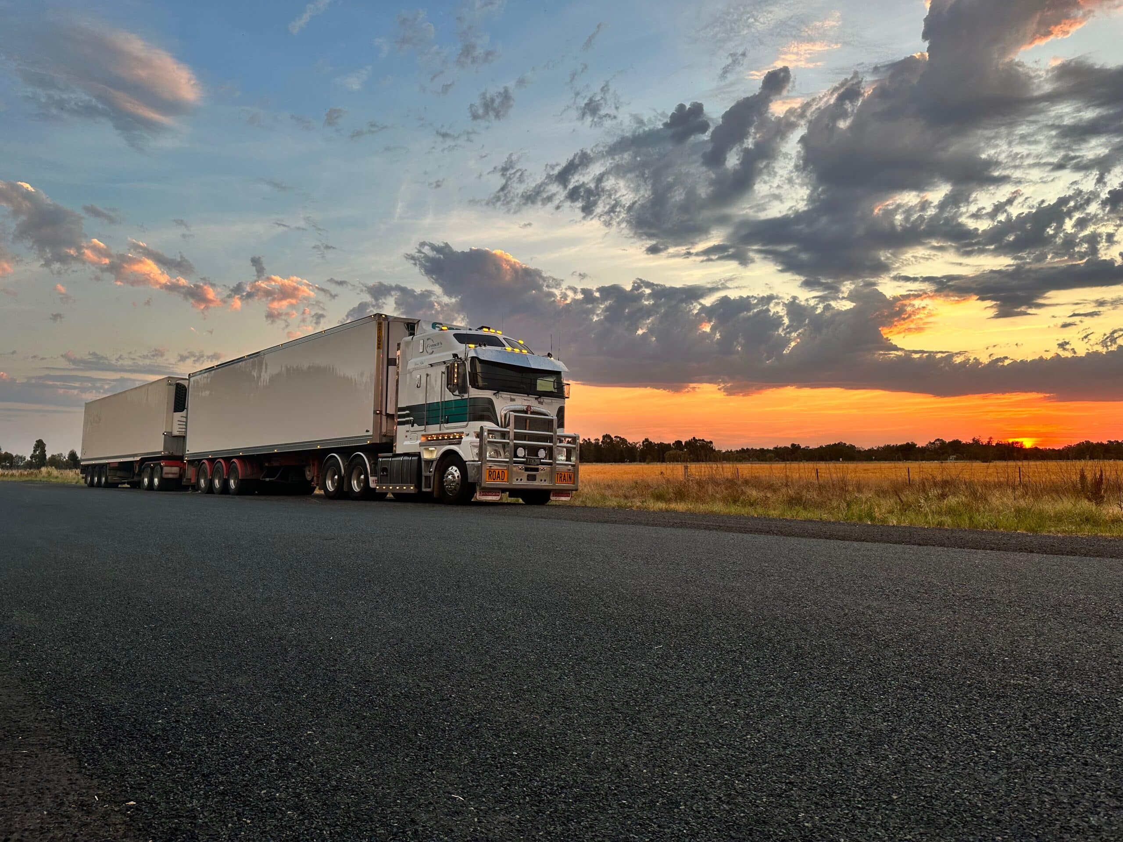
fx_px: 779
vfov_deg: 56.8
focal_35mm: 24
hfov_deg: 71.6
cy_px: 421
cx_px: 562
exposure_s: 1/305
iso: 80
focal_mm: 6.86
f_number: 1.78
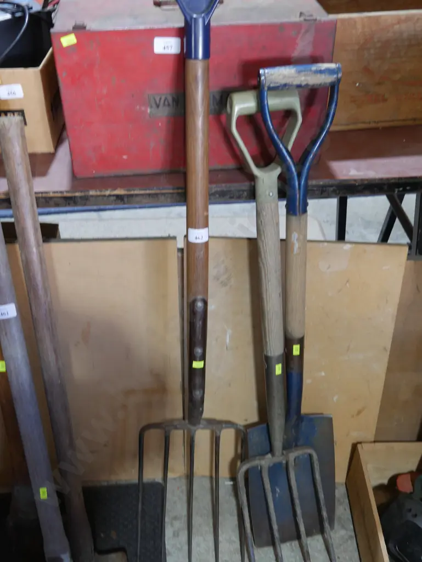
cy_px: 281
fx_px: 617
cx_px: 211
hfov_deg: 37.8
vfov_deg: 49.0
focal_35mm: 38
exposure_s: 1/60
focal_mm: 19
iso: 640
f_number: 4.1
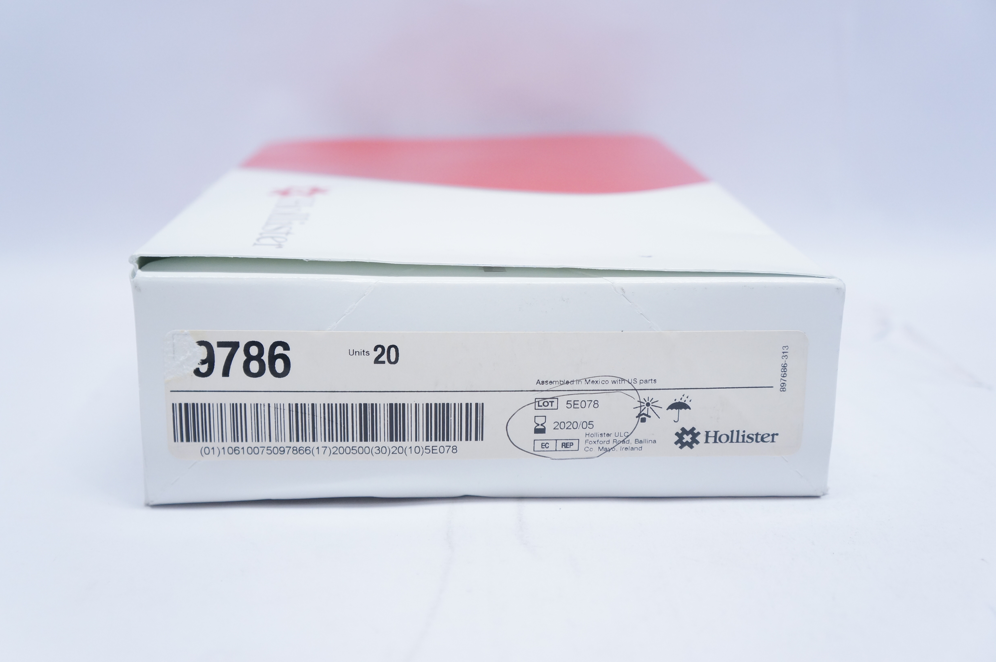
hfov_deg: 46.4
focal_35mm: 42
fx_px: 1161
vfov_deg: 31.8
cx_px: 498
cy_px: 331
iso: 800
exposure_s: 1/125
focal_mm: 28
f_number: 4
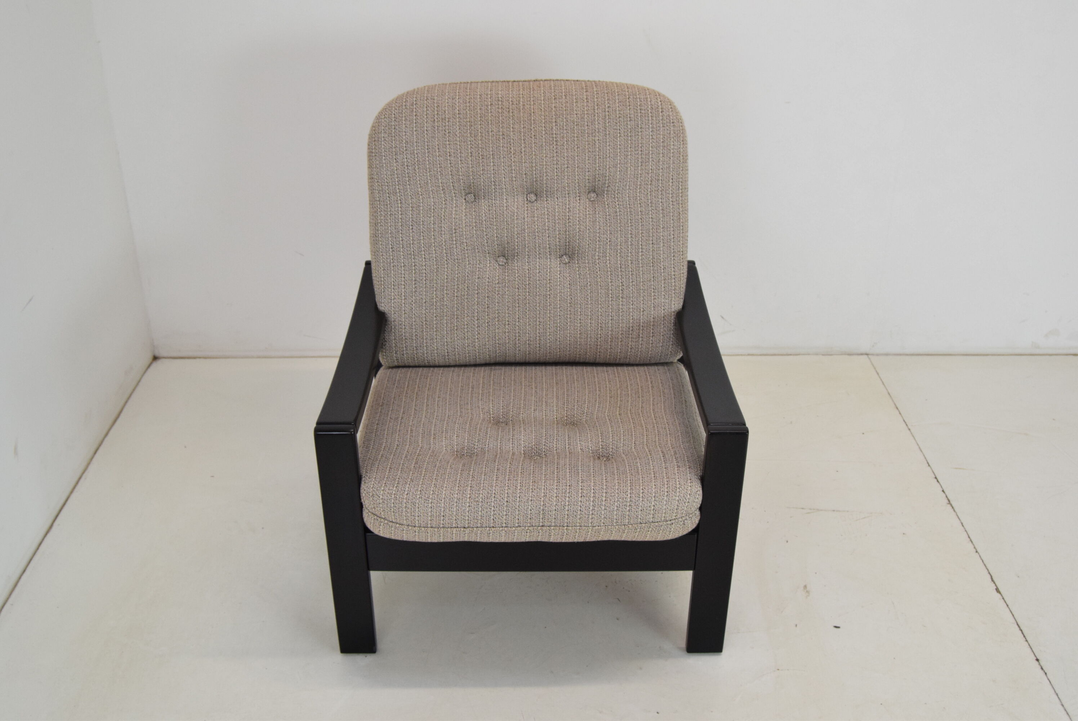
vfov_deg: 36.9
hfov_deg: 53.1
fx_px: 1079
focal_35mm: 36
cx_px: 539
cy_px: 360
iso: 1600
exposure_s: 1/200
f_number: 7.1
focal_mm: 24
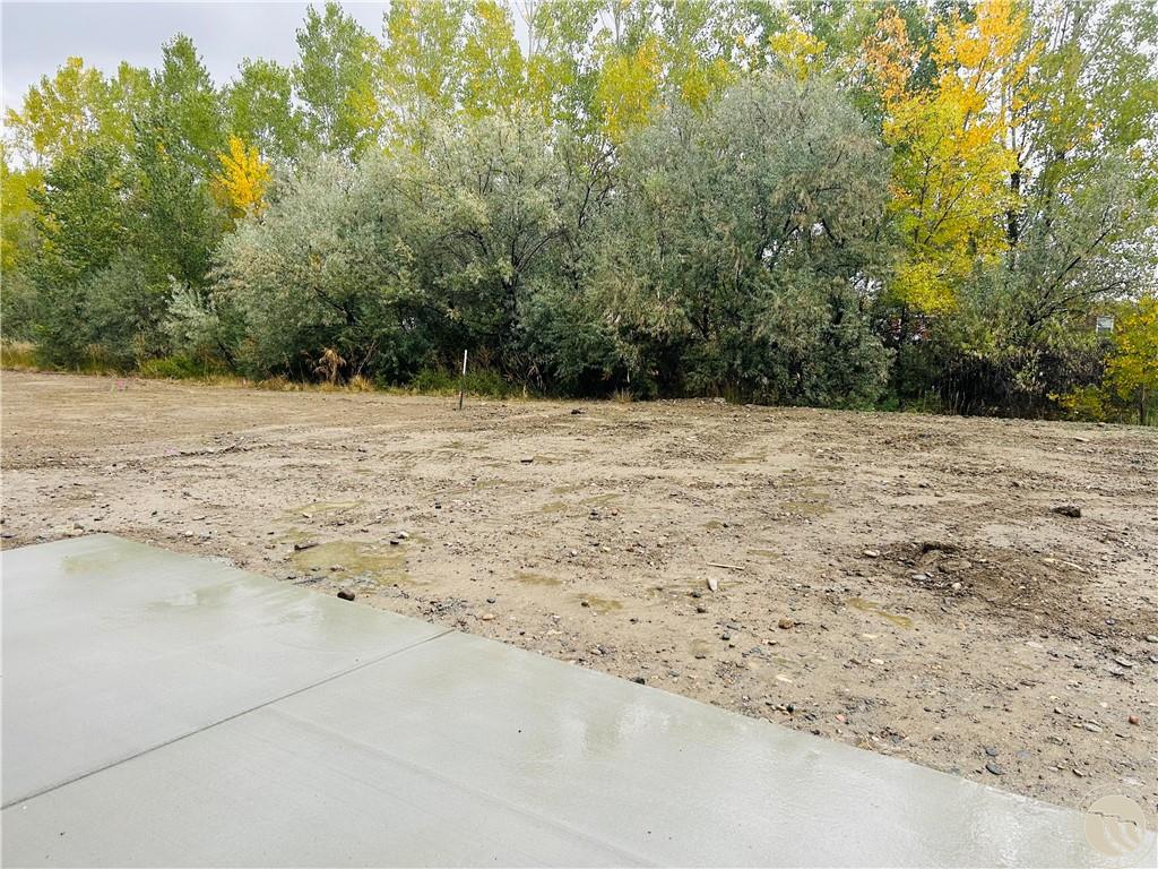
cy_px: 434
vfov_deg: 53.1
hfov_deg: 67.3
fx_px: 870
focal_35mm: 26
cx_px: 579
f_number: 1.5
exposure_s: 1/584
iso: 50
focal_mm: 5.7
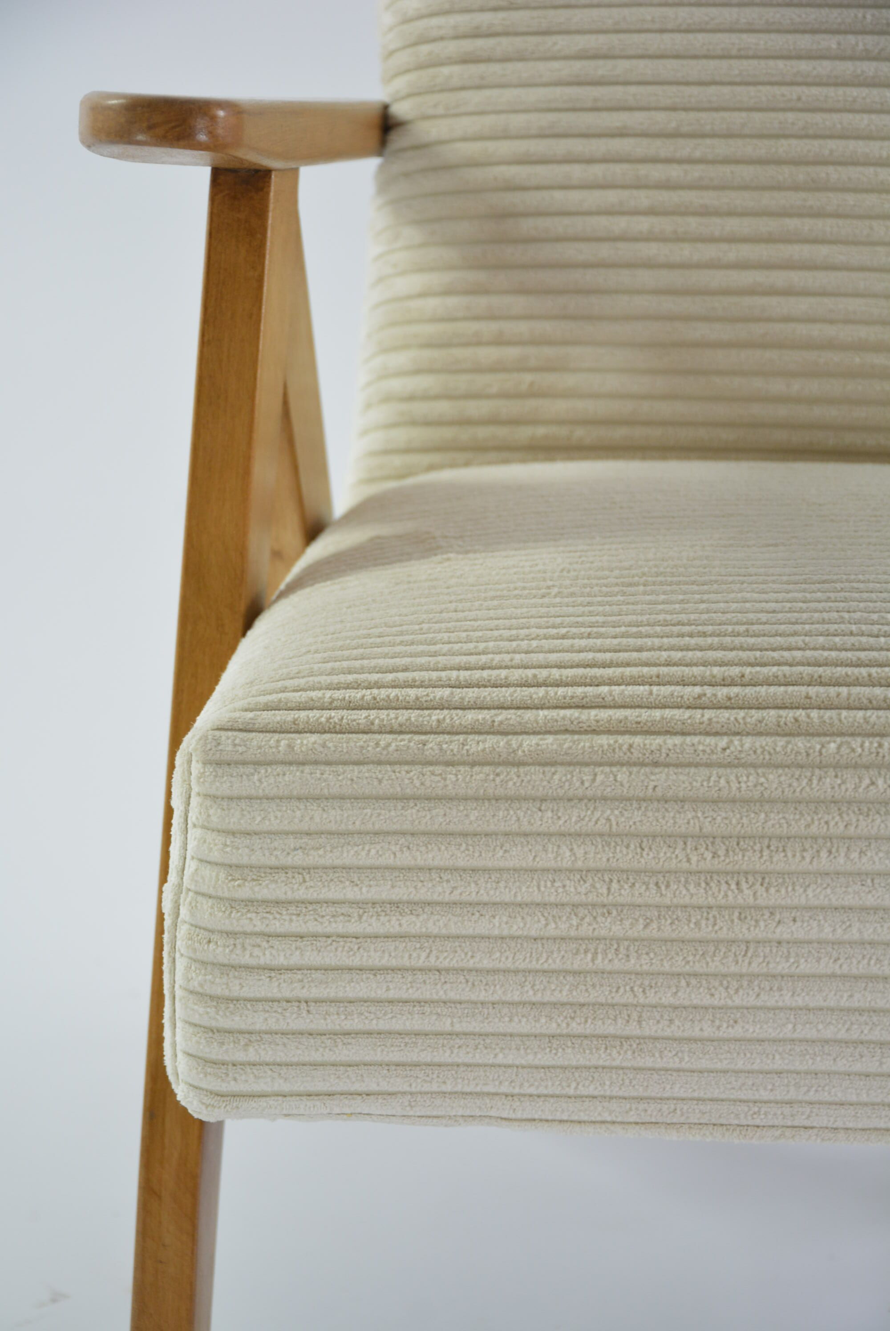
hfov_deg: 13.1
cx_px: 445
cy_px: 666
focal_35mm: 105
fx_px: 3886
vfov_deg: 19.4
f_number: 5.6
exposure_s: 1/125
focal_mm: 70
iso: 720
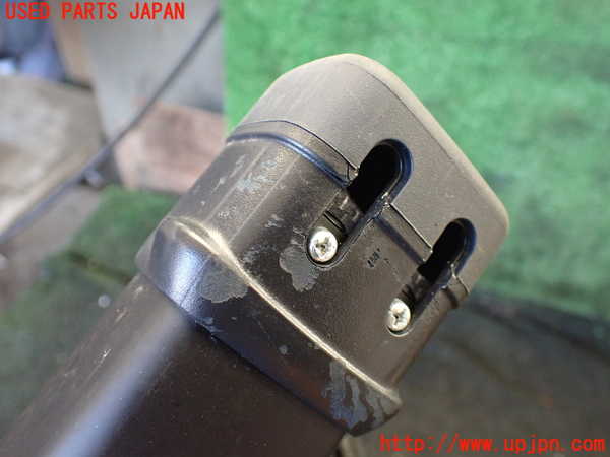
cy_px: 228
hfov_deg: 60.0
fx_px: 529
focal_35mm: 30
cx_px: 305
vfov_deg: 46.8
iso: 800
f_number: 2.3
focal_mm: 5.4
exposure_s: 1/125
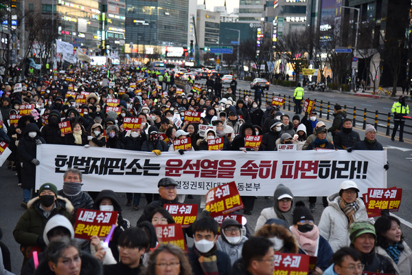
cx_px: 206
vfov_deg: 15.9
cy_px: 138
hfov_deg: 23.6
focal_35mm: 86
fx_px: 984
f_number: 4
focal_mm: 86
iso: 1100
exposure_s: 1/125
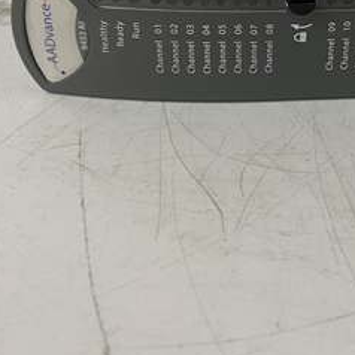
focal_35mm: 58
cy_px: 31
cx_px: 297
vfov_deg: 28.4
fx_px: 673
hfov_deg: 28.7
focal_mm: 4.25
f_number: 1.8
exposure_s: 1/50
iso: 80
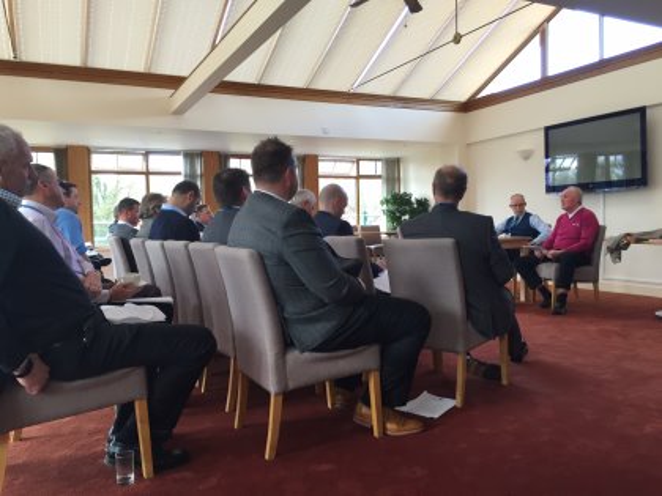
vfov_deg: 48.2
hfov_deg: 61.7
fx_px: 555
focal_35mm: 29
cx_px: 331
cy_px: 248
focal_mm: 4.15
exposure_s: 1/33
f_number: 2.2
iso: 32
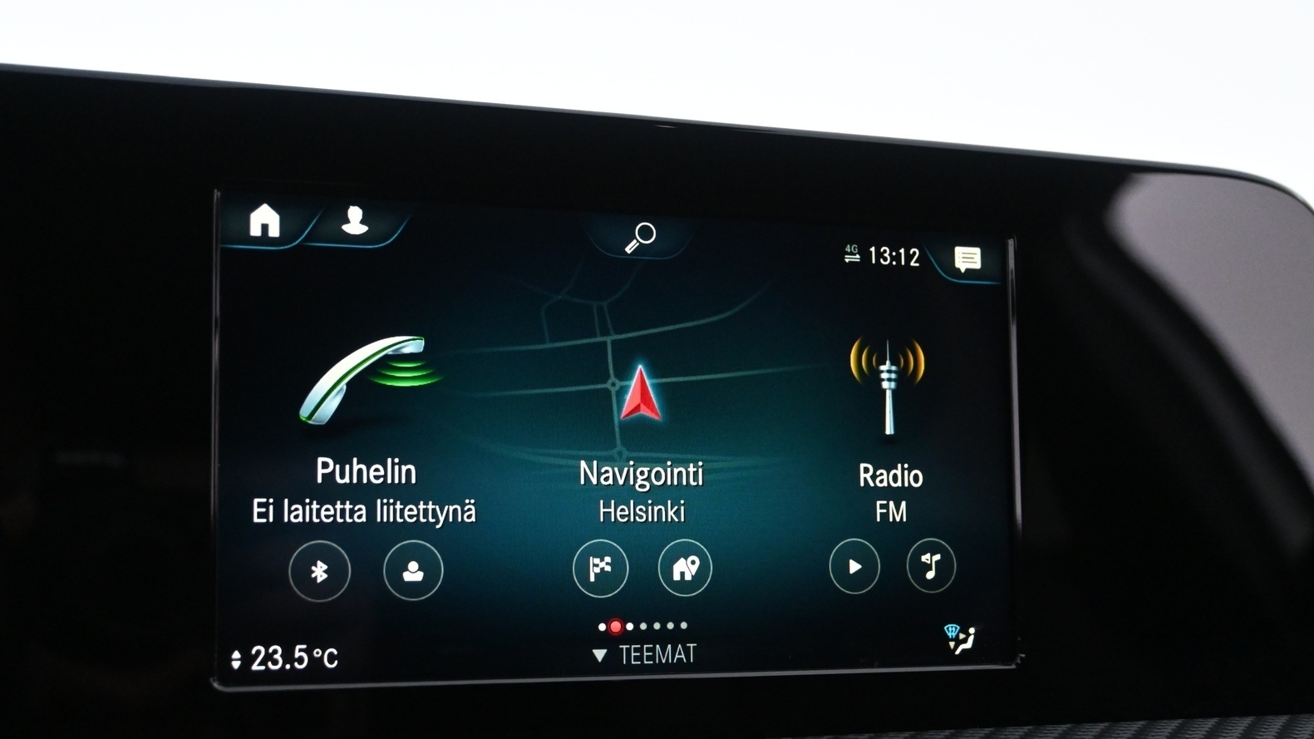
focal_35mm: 44
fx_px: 1542
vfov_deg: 26.9
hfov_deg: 46.1
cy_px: 443
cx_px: 646
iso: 3200
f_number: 4.5
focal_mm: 27.5
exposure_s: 1/50
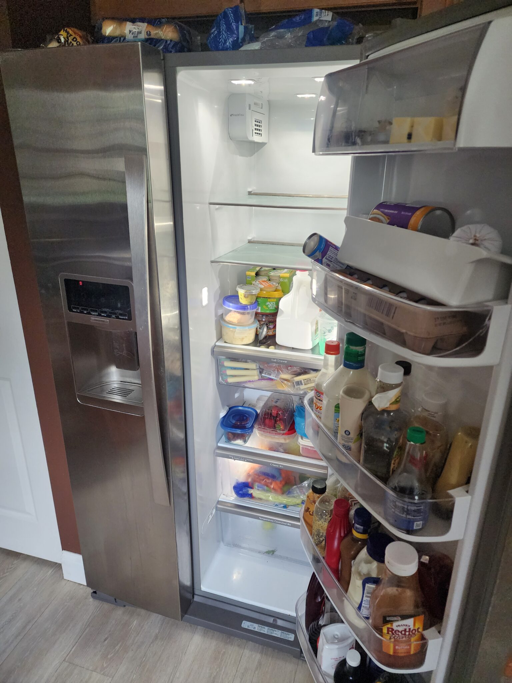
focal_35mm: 23
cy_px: 342
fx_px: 454
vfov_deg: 73.9
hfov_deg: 58.9
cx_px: 256
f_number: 1.8
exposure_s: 1/120
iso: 250
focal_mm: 6.4
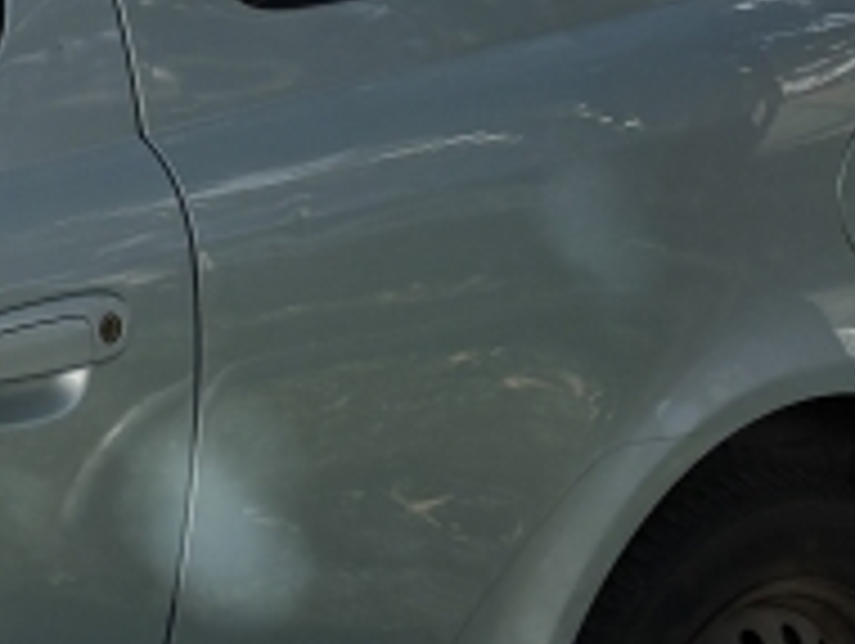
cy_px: -522
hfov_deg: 11.4
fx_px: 3462
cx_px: -1264
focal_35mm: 140
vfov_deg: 10.0
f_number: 1.6
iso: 50
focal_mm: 5.96
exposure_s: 1/3205
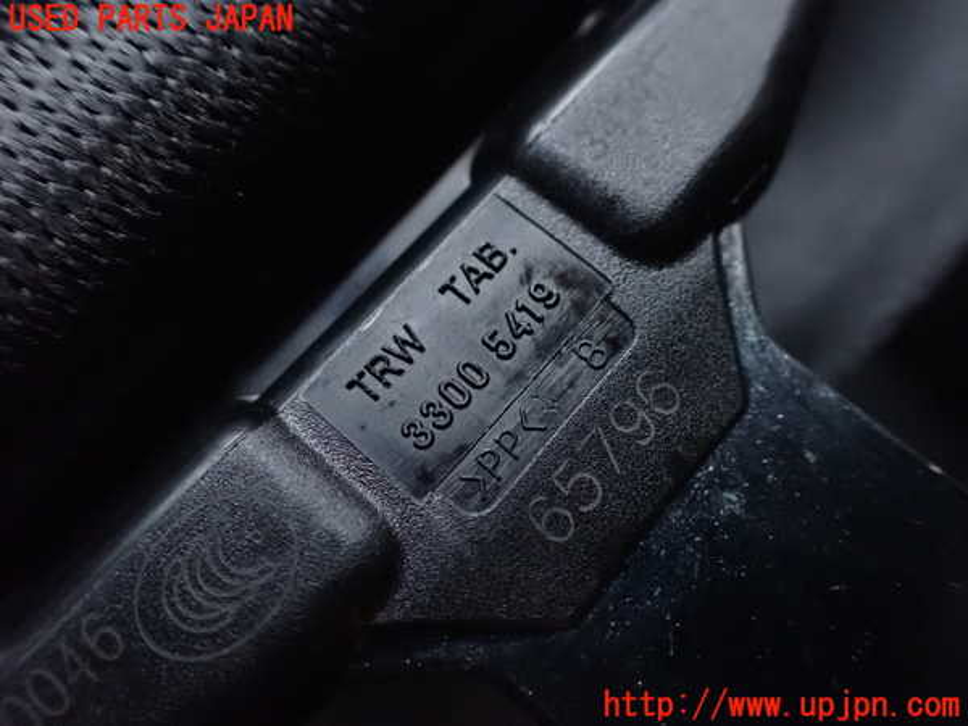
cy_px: 363
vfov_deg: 46.8
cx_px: 484
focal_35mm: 30
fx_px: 839
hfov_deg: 60.0
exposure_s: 1/13
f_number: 2.3
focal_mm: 5.4
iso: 1600
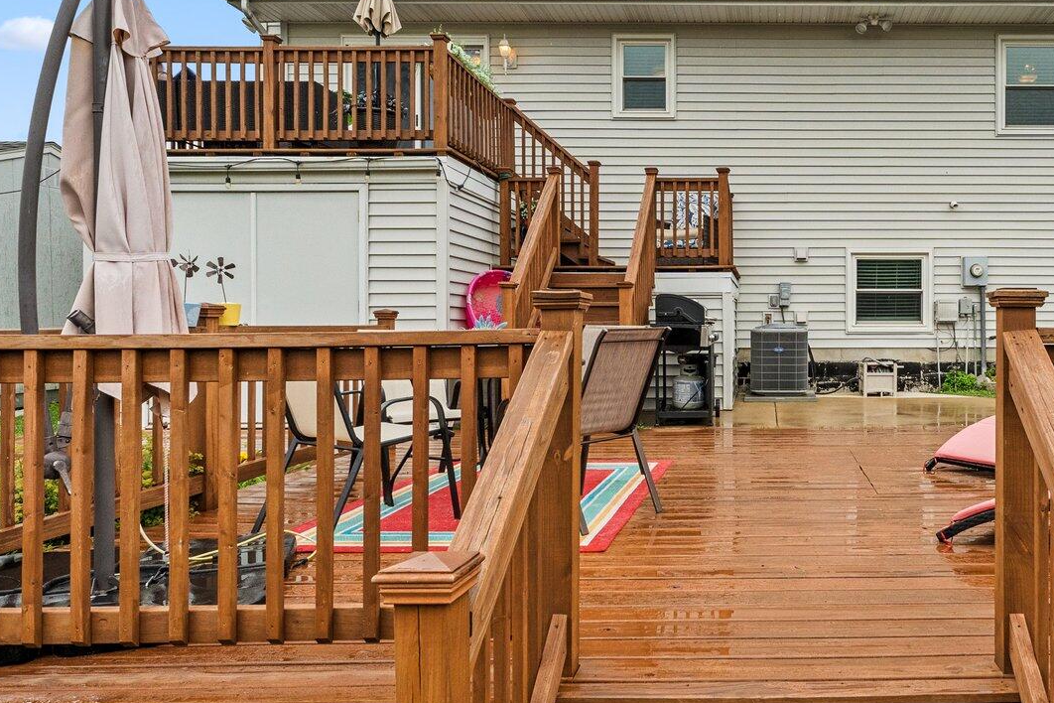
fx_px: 790
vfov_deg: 47.9
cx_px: 782
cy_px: 329
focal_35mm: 27
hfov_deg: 63.7
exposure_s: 1/250
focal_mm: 14
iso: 640
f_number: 11
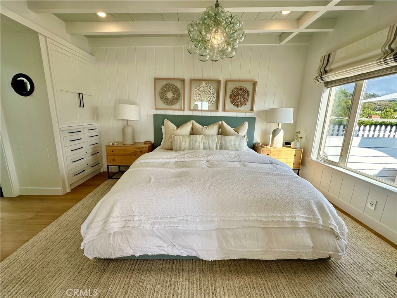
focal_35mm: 14
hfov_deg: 102.1
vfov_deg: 85.6
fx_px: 160
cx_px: 198
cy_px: 149
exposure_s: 1/353
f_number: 2.2
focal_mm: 2.22
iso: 40
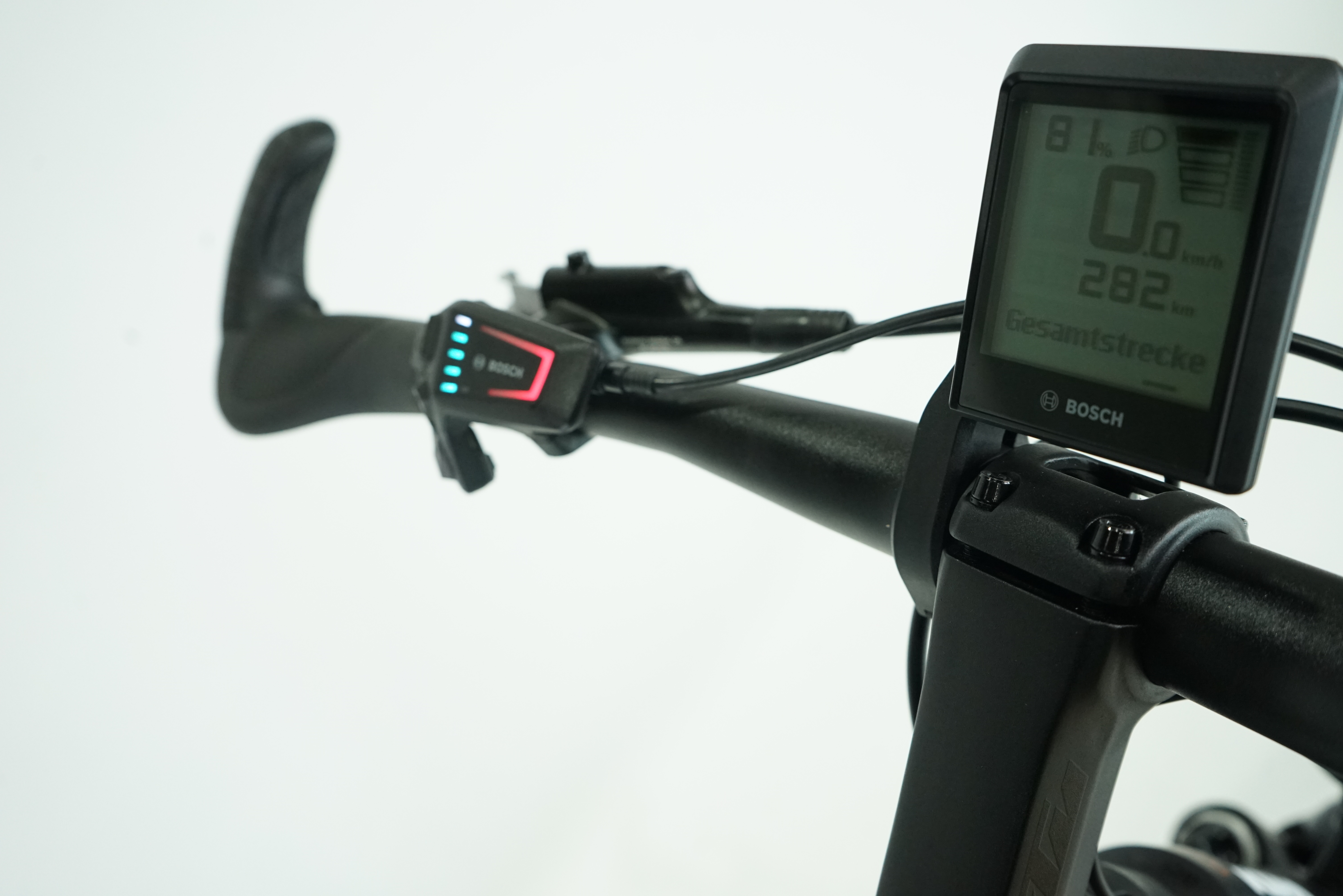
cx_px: 672
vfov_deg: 40.0
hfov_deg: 57.2
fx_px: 1231
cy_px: 448
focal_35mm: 33
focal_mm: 33
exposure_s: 1/200
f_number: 5.6
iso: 2500
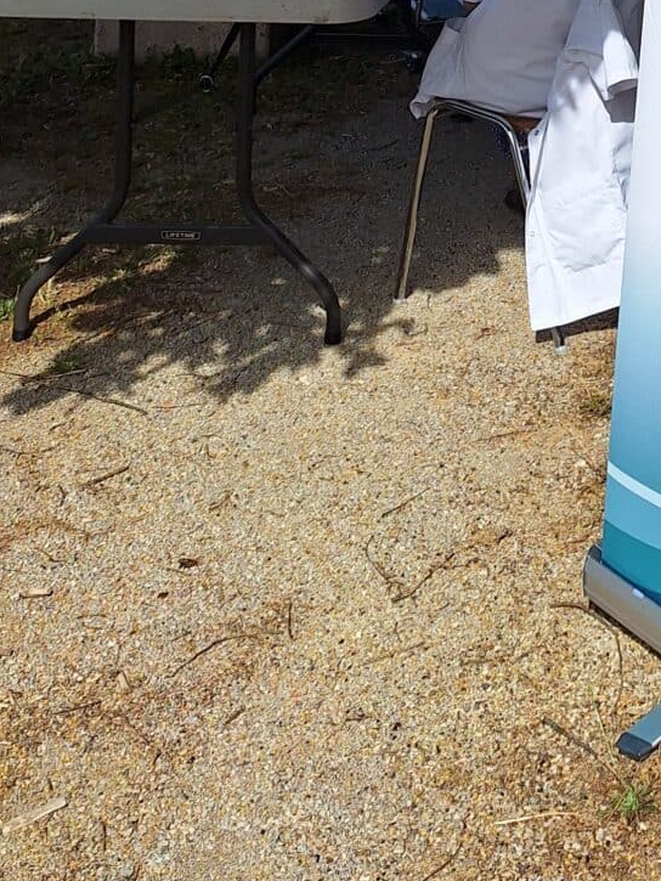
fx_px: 1654
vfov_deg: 25.2
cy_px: -306
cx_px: 883
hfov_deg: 20.4
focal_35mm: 65
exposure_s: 1/4386
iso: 40
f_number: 1.8
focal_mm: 5.54
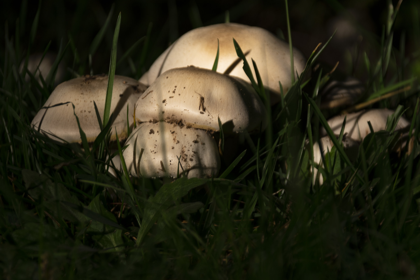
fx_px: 4025
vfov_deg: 4.0
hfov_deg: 6.0
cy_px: 140
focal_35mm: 345
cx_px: 210
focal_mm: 230
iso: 100
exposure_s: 2.5
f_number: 6.3
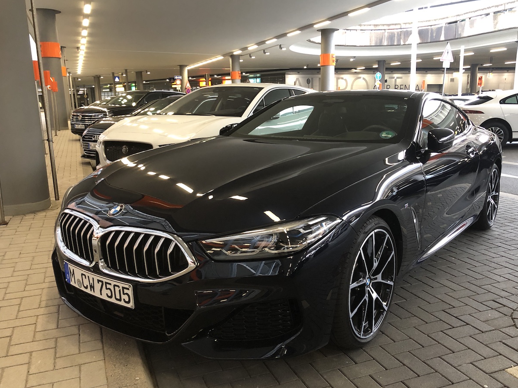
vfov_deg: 46.8
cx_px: 276
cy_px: 196
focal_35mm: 30
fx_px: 449
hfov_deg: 59.9
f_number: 1.8
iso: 100
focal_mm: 4
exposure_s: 1/17
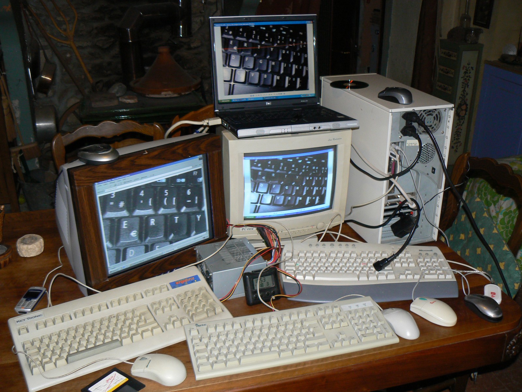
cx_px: 261
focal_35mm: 36
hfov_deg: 51.4
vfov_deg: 39.7
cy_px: 196
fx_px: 543
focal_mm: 6
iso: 100
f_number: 2.8
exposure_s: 1/30
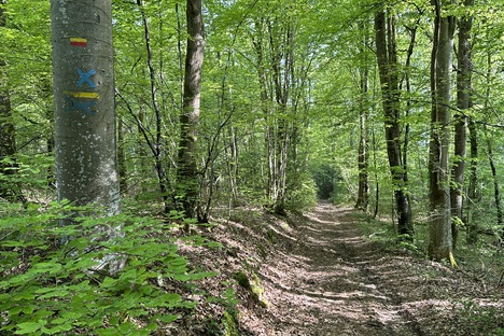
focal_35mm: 32
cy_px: 195
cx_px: 304
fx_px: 448
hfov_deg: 58.2
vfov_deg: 41.0
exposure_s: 1/121
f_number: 1.78
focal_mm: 6.86
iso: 80
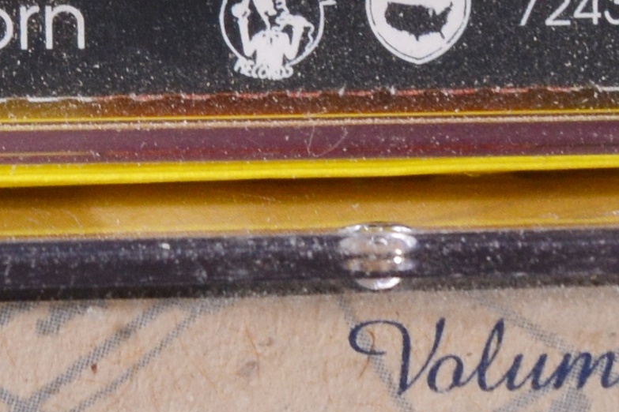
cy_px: -39
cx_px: 32
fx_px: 3954
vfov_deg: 6.0
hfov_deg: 8.9
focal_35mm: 230
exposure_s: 1/100
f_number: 5
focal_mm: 20
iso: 400
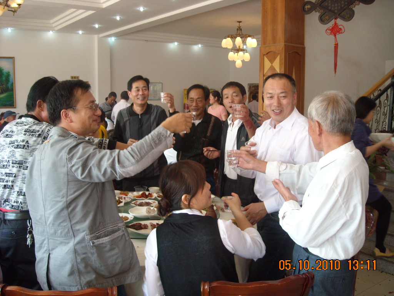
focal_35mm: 35
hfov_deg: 52.6
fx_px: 398
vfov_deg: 40.7
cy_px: 148
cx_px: 197
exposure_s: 1/60
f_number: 2.8
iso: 147
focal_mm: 5.7
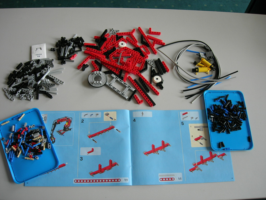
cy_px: 100
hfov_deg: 49.0
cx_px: 133
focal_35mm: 38
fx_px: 292
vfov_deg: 37.7
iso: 64
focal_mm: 7.8
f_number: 2.8
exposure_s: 1/19.4
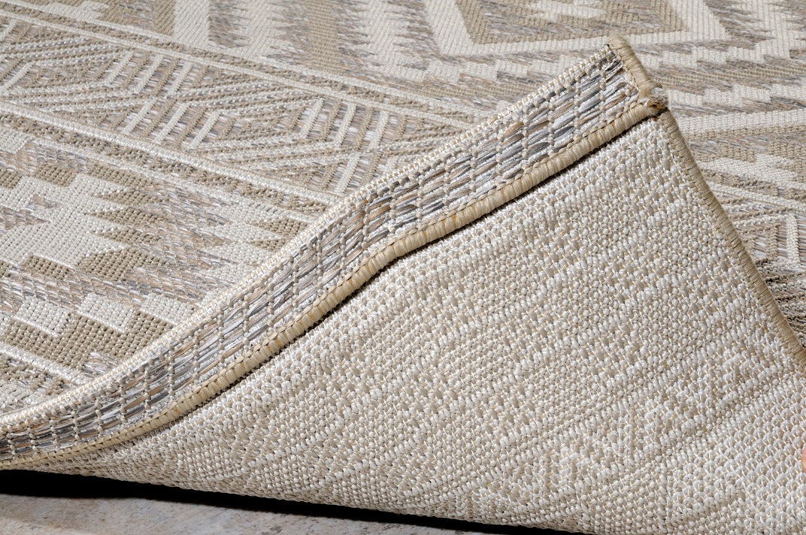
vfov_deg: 13.0
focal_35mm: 105
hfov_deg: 19.5
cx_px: 403
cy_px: 268
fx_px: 2348
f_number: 29
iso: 500
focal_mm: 70
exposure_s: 1/125
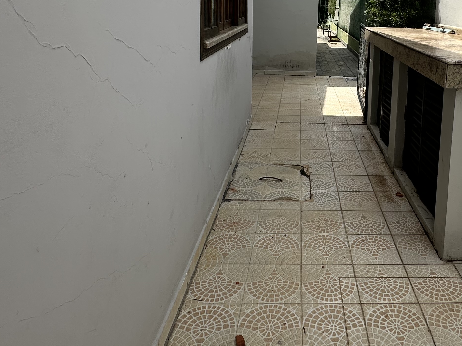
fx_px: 400
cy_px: 55
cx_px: 324
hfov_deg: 58.0
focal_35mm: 30
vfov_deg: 43.9
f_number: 2.2
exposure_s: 1/1511
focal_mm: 2.22
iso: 50
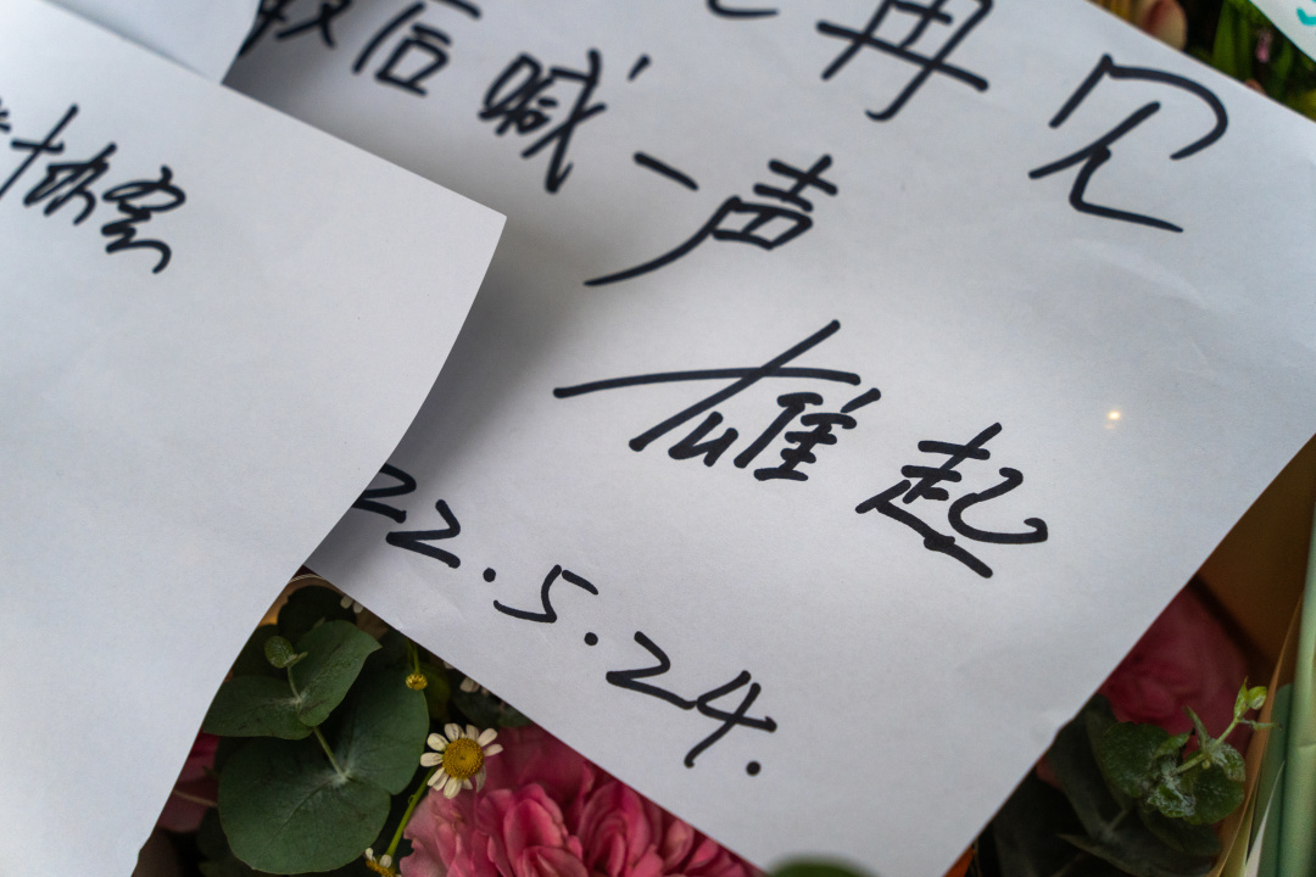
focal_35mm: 103
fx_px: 3765
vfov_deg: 13.3
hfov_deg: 19.8
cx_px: 658
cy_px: 438
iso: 2000
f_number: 4.5
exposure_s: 1/250
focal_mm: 103
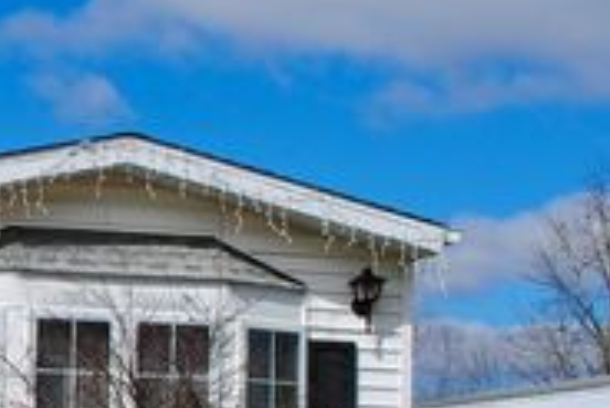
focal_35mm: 98
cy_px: 401
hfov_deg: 19.2
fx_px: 1662
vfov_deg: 13.8
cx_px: -179
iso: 100
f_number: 10
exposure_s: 1/400
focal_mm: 24
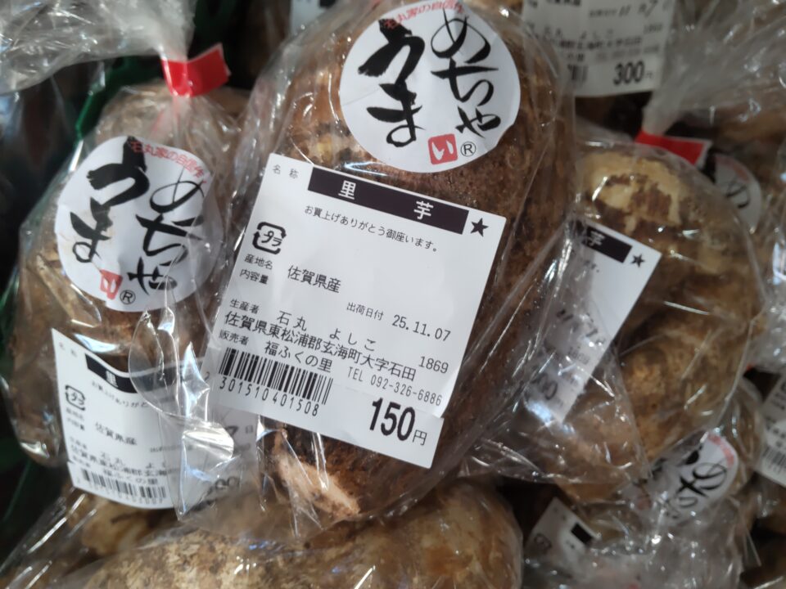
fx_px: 545
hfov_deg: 71.6
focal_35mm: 24
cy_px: 294
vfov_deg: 56.8
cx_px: 393
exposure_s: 1/60
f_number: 2
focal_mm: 3.43
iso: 112
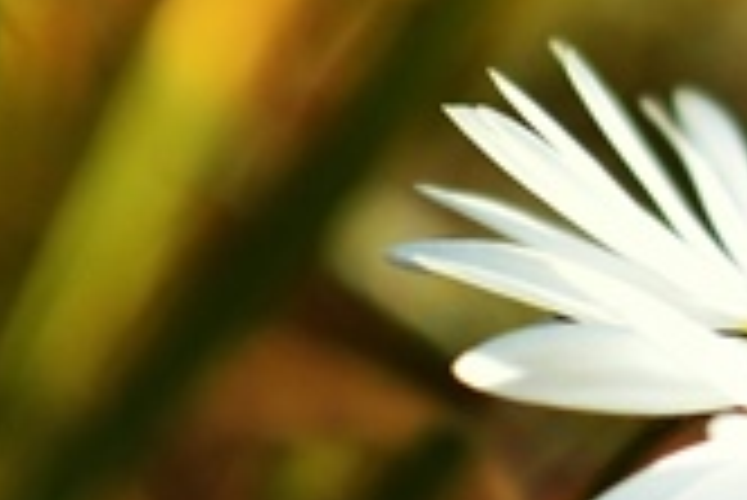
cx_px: 1152
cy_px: 88
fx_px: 10322
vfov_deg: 2.8
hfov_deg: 4.1
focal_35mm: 497
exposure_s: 1/320
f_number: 5.6
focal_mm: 55
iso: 100
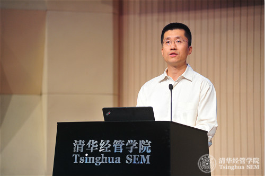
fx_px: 992
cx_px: 132
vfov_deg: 10.1
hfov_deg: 15.2
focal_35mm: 135
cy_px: 88
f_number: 4.5
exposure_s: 1/250
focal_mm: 135
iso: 1600
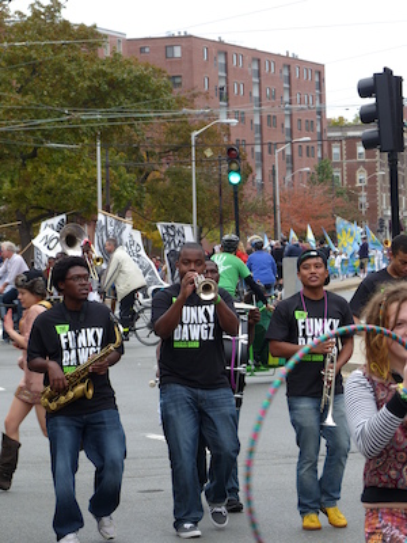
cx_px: 204
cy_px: 272
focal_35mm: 167
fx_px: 2618
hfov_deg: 8.9
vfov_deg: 11.8
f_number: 4
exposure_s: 1/250
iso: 100
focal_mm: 30.1
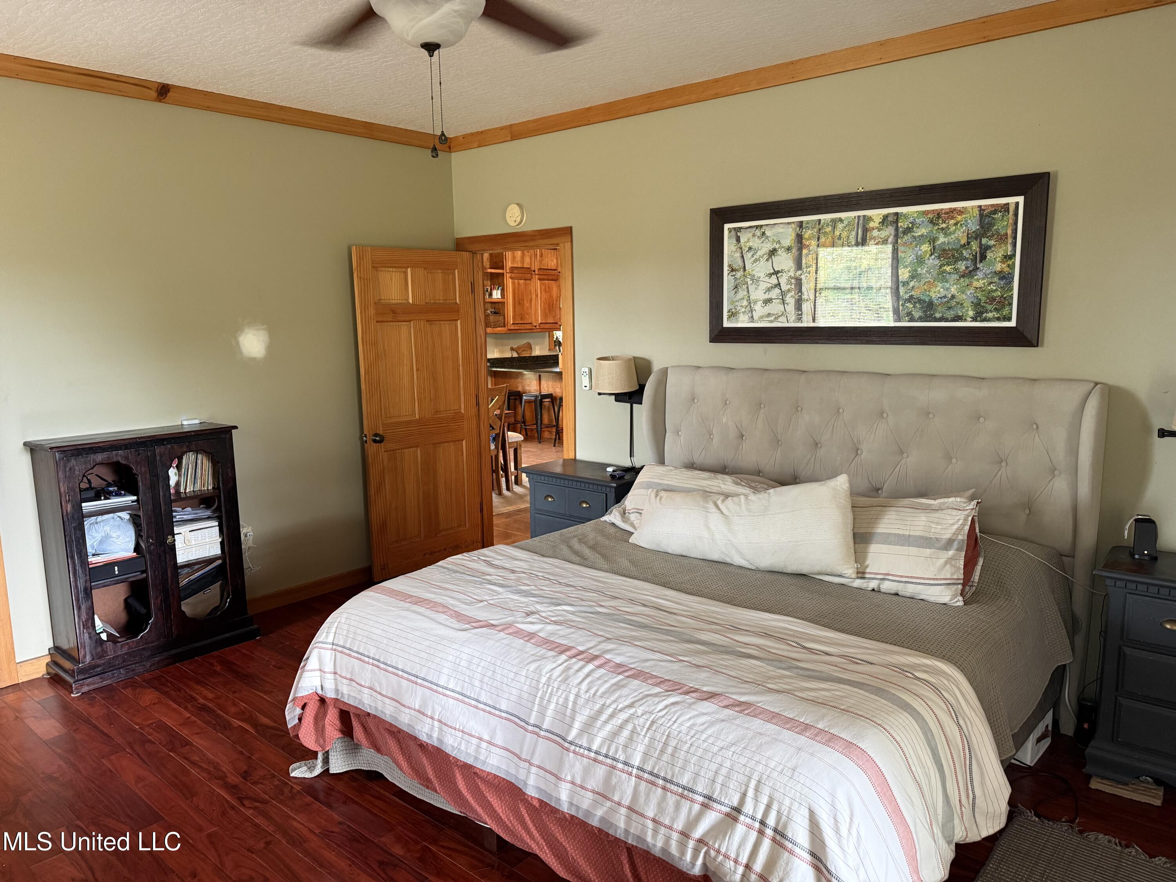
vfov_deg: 56.8
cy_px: 441
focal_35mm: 24
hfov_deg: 71.6
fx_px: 815
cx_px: 588
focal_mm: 6.76
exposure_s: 1/60
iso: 320
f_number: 1.78
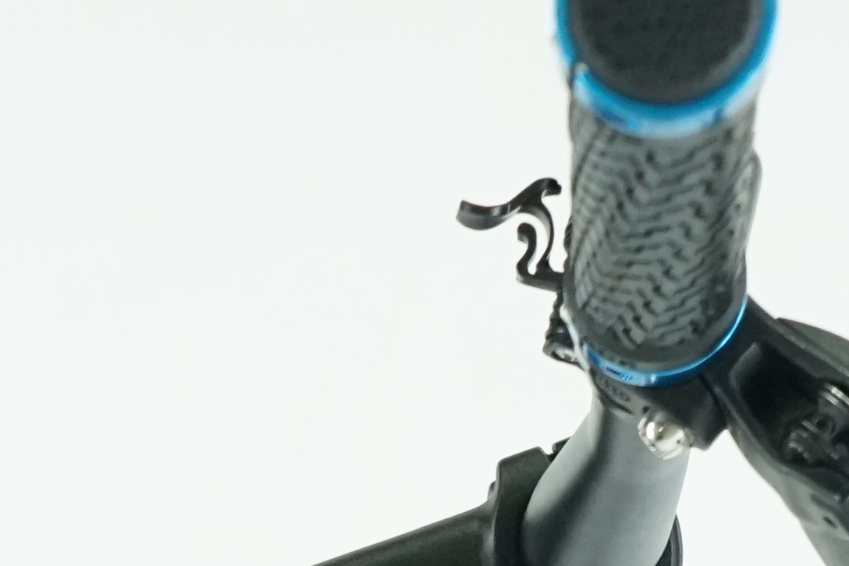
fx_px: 3773
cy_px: 1376
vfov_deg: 7.9
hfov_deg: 12.8
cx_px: 293
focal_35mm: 160
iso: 2500
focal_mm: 29
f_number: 5.6
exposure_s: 1/200
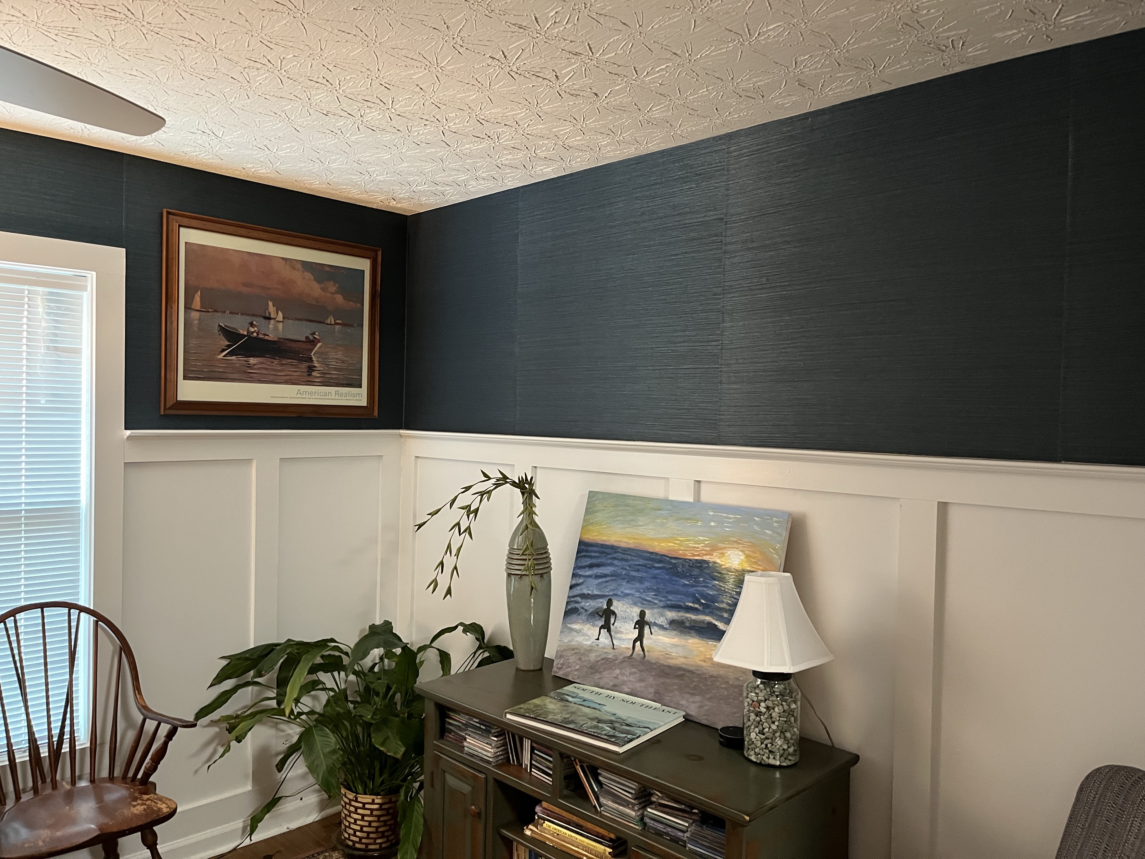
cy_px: 430
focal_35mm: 26
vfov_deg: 53.1
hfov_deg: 67.3
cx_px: 572
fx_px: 860
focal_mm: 5.1
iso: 500
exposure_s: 1/40
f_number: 1.6
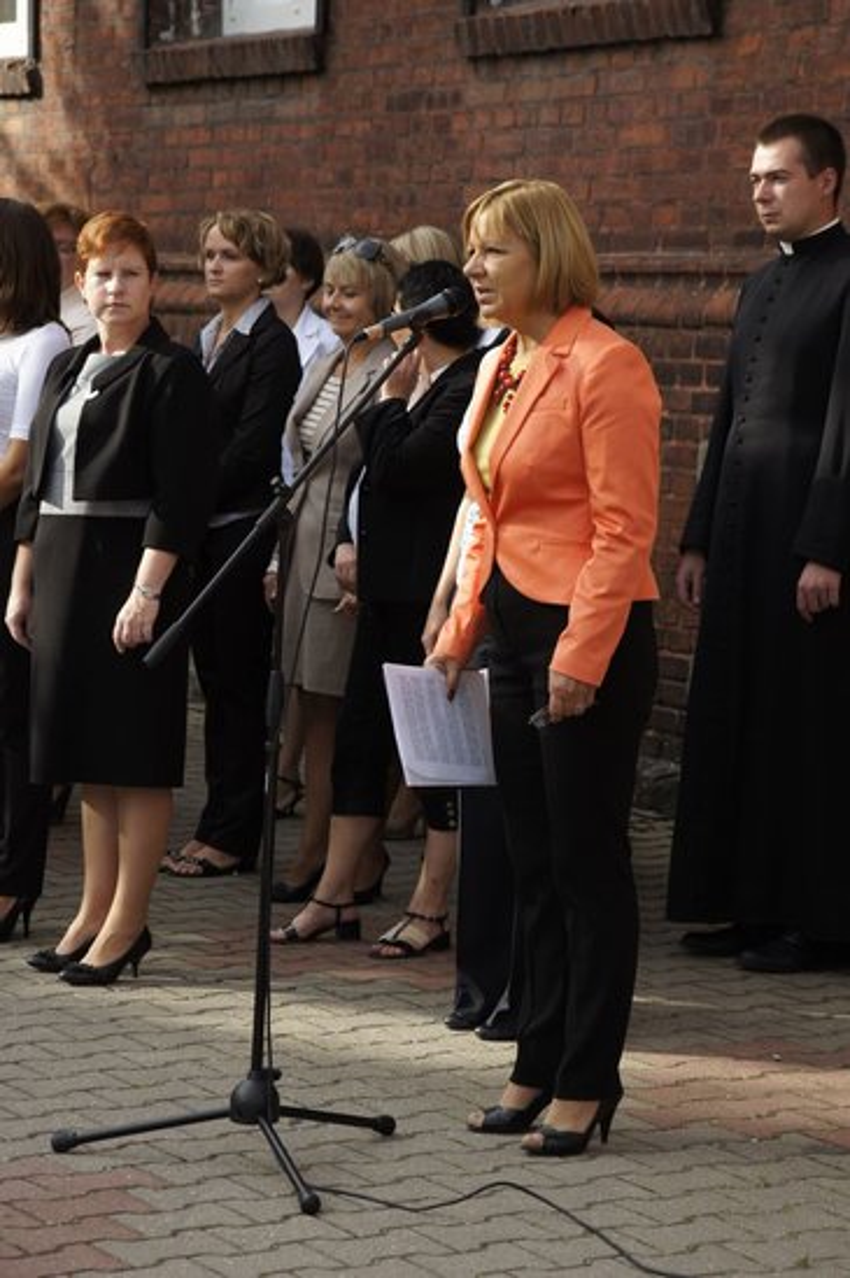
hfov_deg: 13.0
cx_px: 425
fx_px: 3726
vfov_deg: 19.5
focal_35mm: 105
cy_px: 639
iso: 100
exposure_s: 1/125
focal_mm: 70
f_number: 6.3
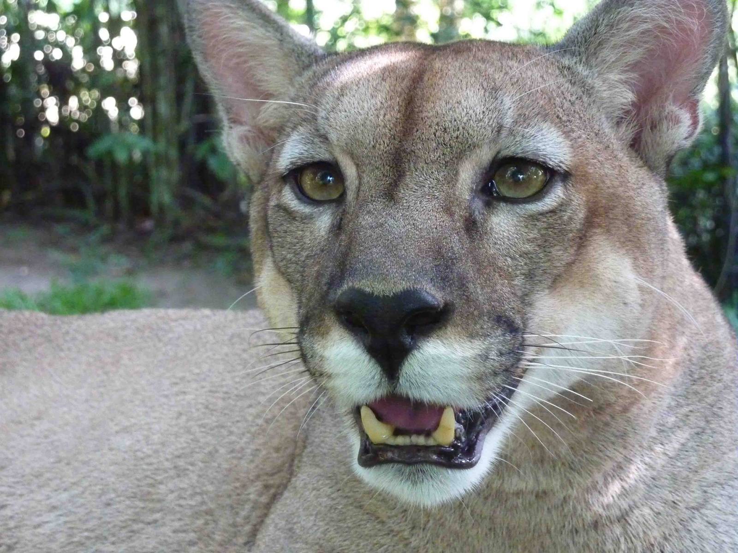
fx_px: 2366
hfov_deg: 17.7
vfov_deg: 13.3
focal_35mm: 111
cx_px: 369
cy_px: 276
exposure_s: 1/30
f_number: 4.4
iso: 800
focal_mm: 18.2
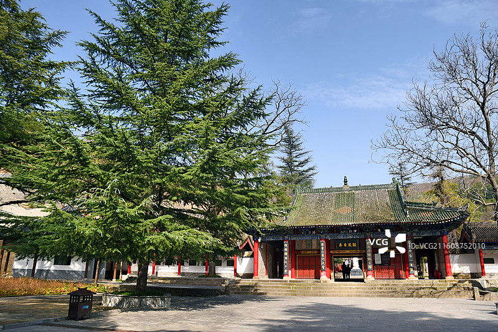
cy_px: 166
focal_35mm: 24
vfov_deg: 53.2
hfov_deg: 73.7
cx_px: 249
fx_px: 332
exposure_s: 1/833
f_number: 3.2
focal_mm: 24
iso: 100
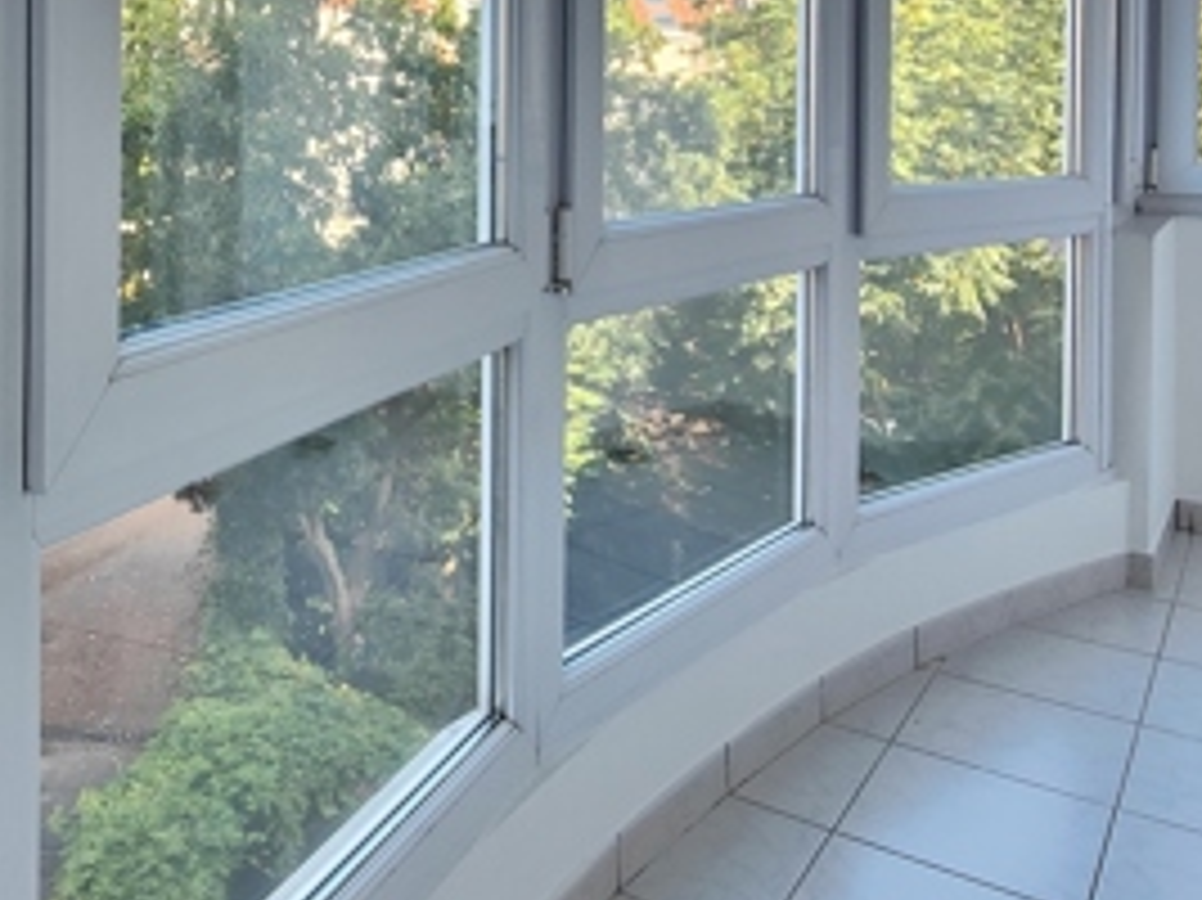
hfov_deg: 49.6
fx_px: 1249
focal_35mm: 36
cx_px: 320
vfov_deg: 37.4
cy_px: 112
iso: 200
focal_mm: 3.5
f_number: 2.2
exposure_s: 1/403
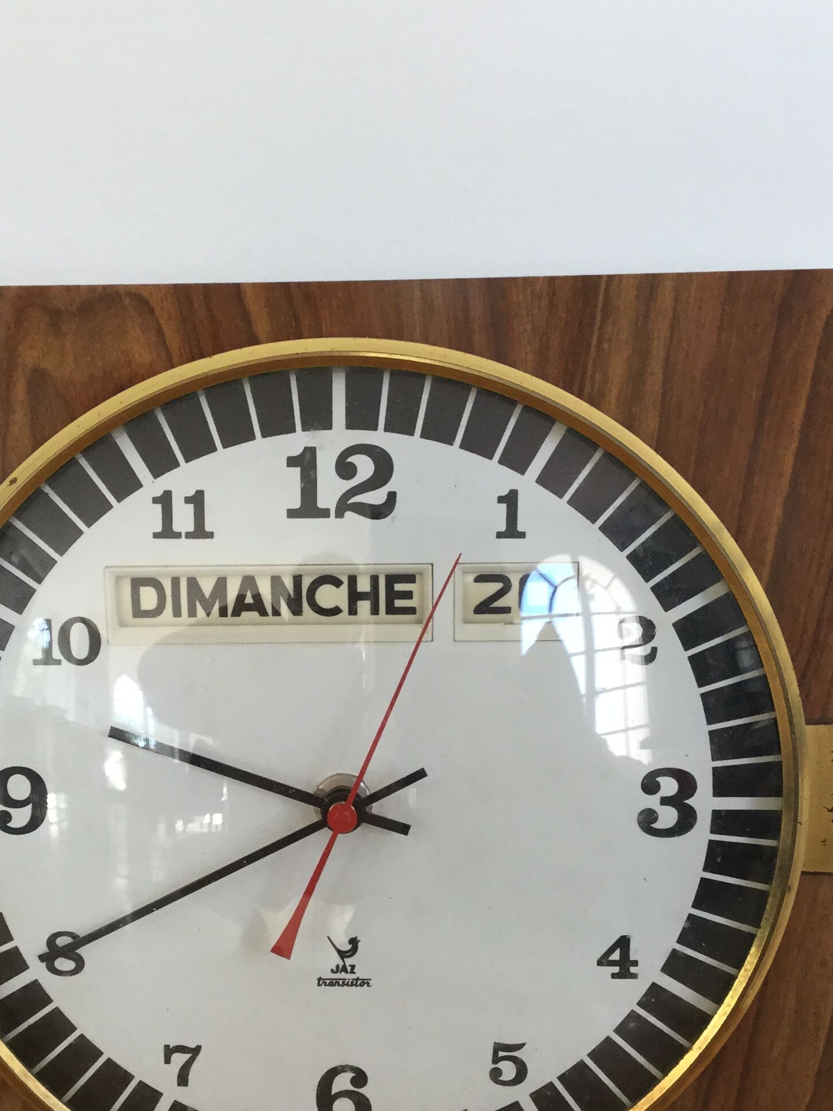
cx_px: 307
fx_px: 1669
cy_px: 759
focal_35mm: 52
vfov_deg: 36.4
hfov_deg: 27.9
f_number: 2.4
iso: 32
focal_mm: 3.3
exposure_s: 1/33
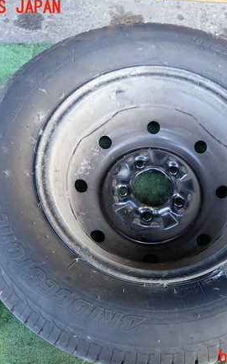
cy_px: 183
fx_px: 357
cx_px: 158
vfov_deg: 54.0
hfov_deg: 34.9
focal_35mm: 36
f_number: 2
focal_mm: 4.5
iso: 200
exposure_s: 1/50
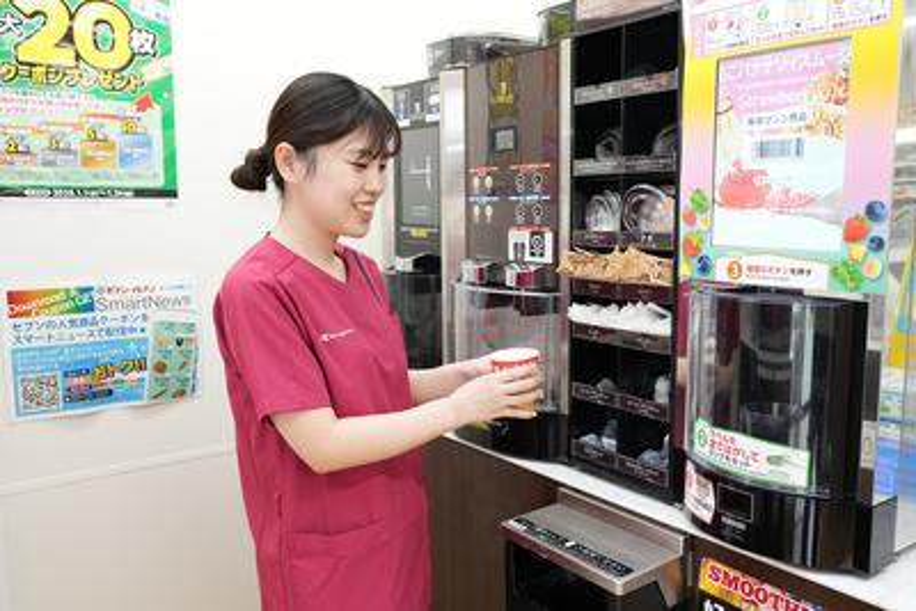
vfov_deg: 41.1
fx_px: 814
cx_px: 458
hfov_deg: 58.7
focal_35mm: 32
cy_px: 306
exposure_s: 1/100
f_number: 5
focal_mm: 32
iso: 1600
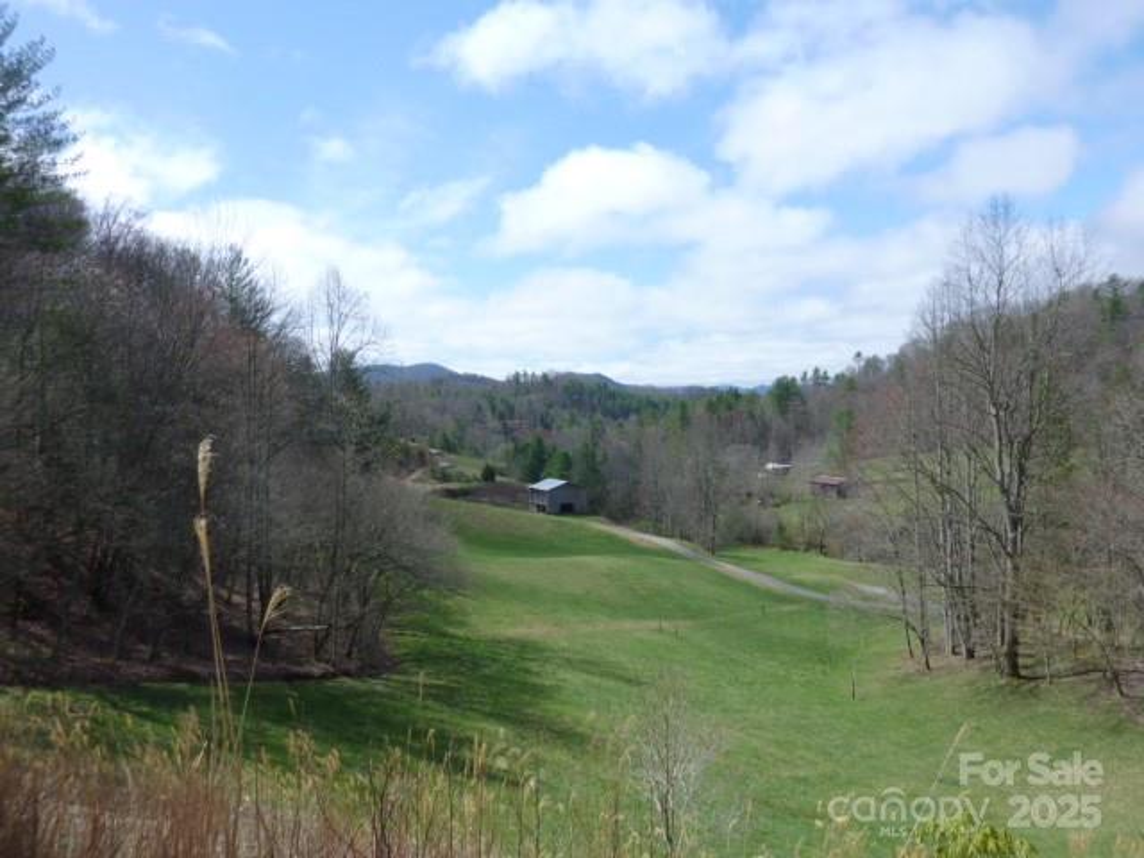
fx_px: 826
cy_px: 429
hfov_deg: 69.4
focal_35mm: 25
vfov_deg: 54.9
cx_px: 572
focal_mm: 4.1
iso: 80
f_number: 3.3
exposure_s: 1/800
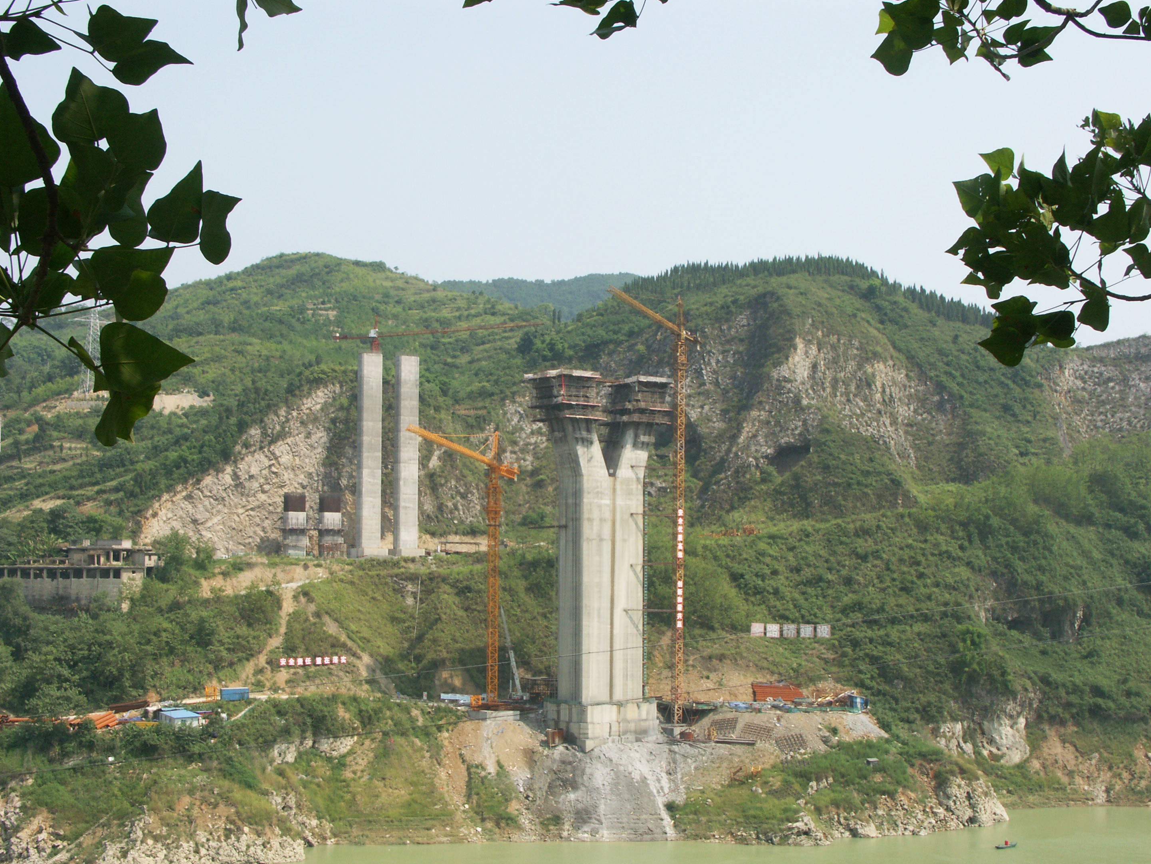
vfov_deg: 29.1
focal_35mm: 50
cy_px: 483
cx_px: 576
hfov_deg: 38.2
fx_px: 1663
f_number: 7.1
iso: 64
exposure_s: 1/250
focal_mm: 11.26
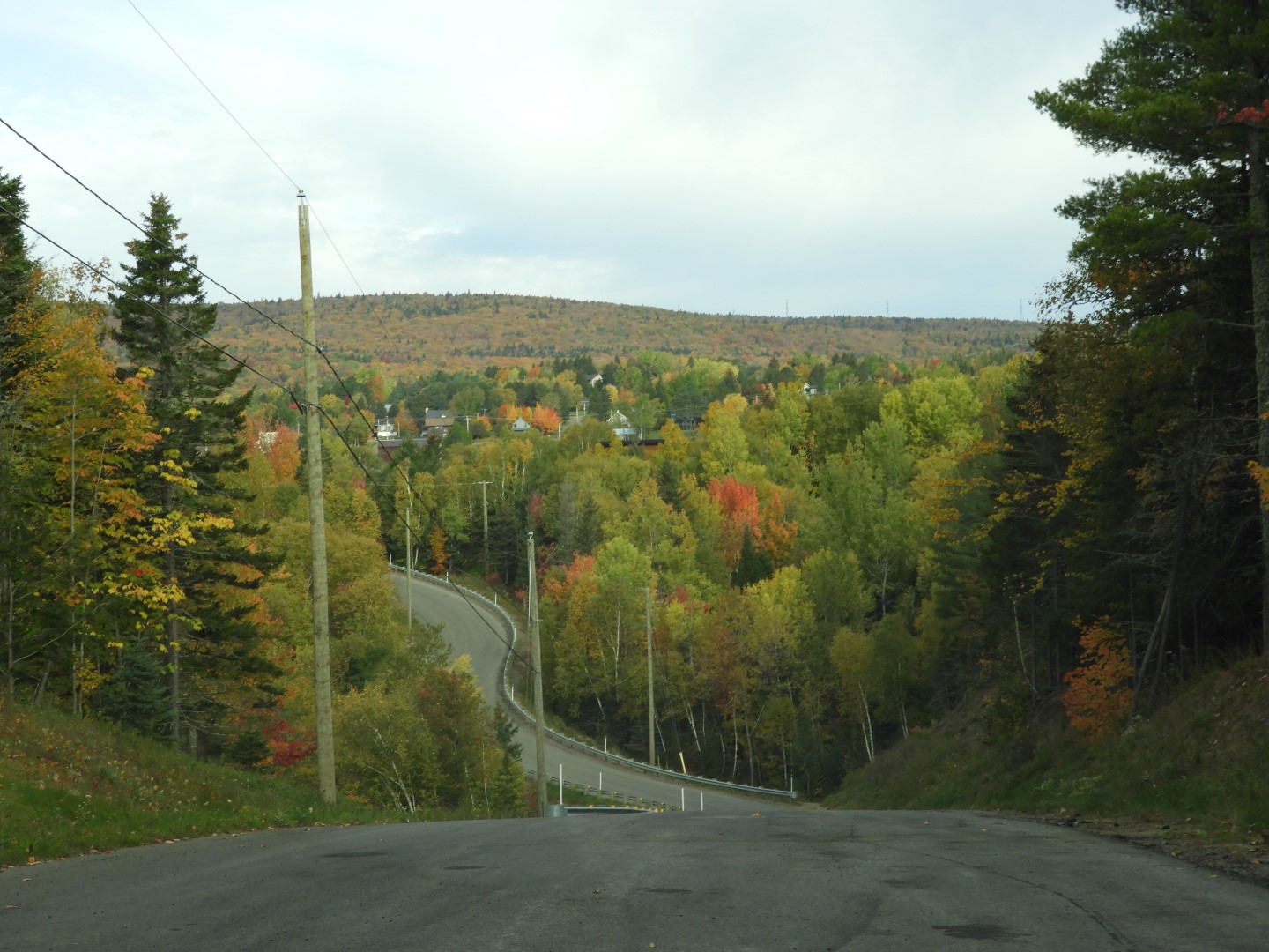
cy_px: 476
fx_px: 2566
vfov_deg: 21.0
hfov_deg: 27.8
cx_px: 634
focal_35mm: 70
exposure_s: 1/200
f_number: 4.5
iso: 100
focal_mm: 12.5
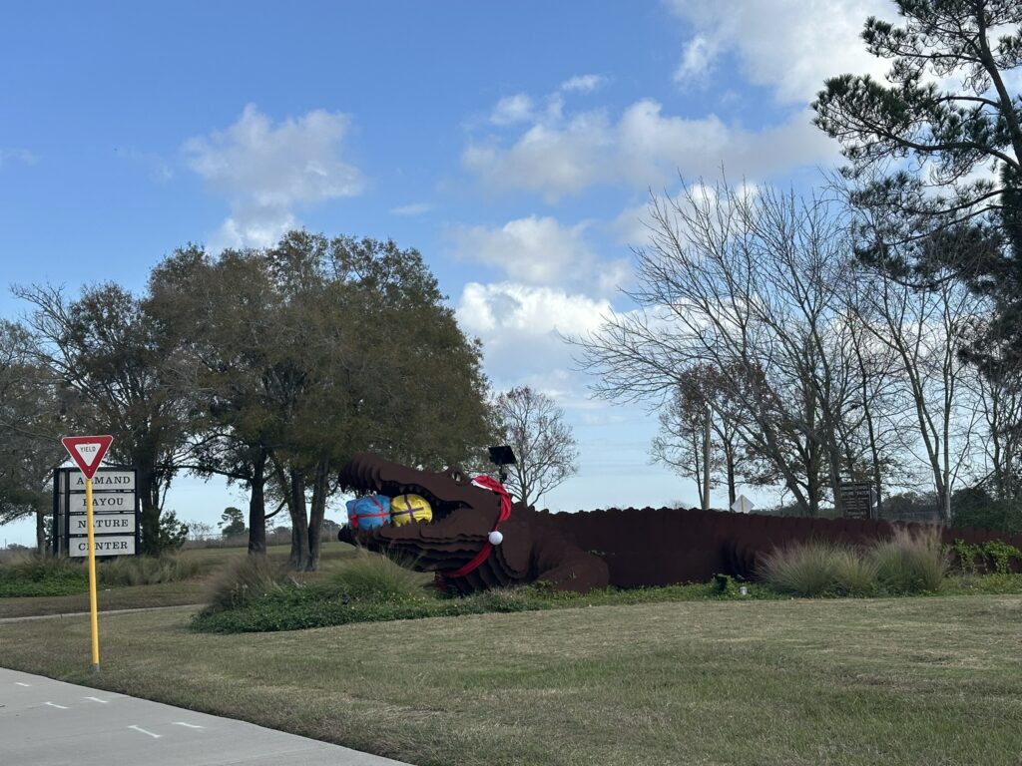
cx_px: 511
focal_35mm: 48
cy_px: 383
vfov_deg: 30.3
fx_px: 1417
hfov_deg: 39.7
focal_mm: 6.86
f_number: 1.78
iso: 64
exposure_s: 1/3731
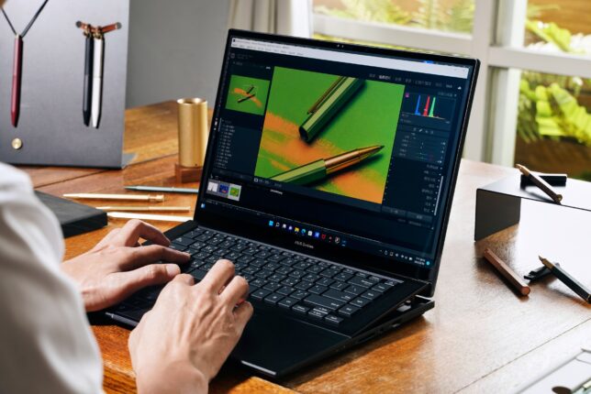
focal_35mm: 75
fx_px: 1232
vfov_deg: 18.2
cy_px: 197
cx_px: 296
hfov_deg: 27.0
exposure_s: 1/30
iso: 400
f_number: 9
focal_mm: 75
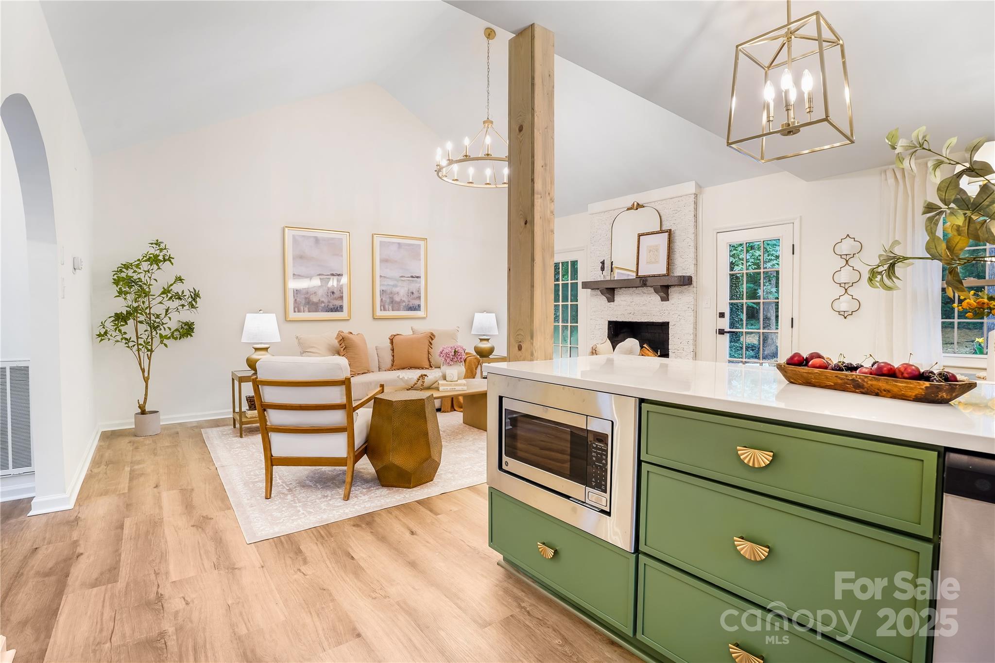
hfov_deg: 96.7
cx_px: 498
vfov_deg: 73.7
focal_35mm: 16
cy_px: 332
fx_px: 442
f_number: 8
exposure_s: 1.3
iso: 125
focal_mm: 16
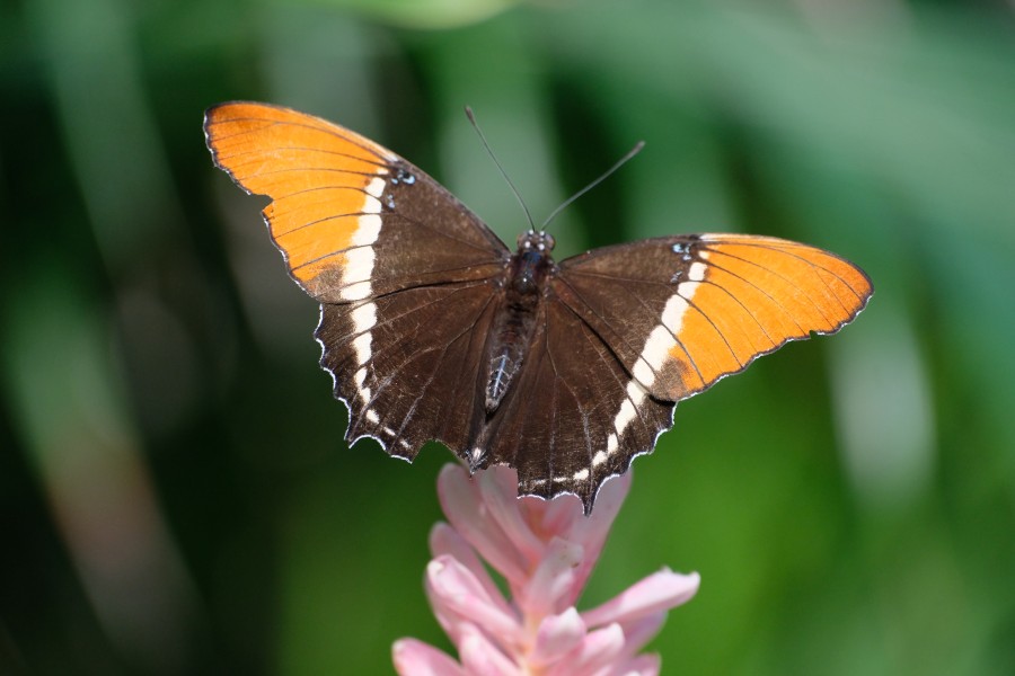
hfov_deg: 4.6
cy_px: 338
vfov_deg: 3.1
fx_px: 12687
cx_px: 508
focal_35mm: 450
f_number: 5.6
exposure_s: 1/450
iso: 1250
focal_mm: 300
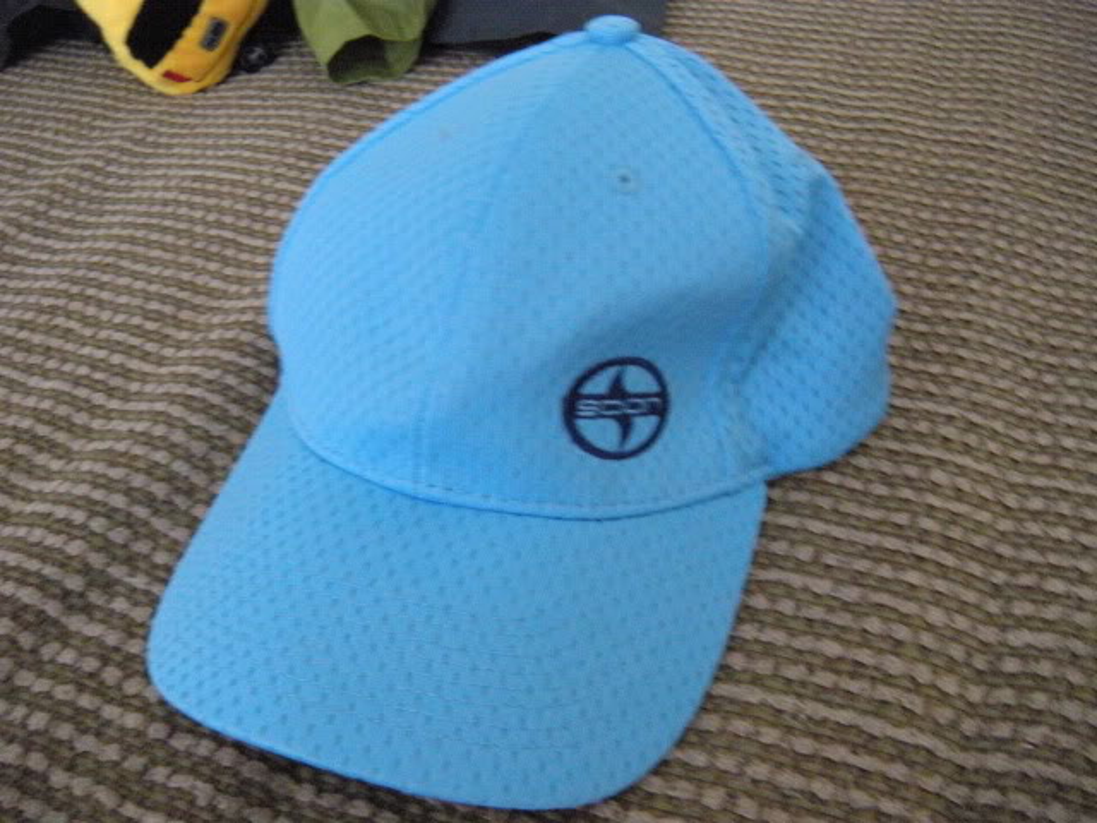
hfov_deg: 52.6
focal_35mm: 35
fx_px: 1109
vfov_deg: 40.7
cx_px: 548
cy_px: 412
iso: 692
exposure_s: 1/8.7
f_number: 3.8
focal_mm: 5.9
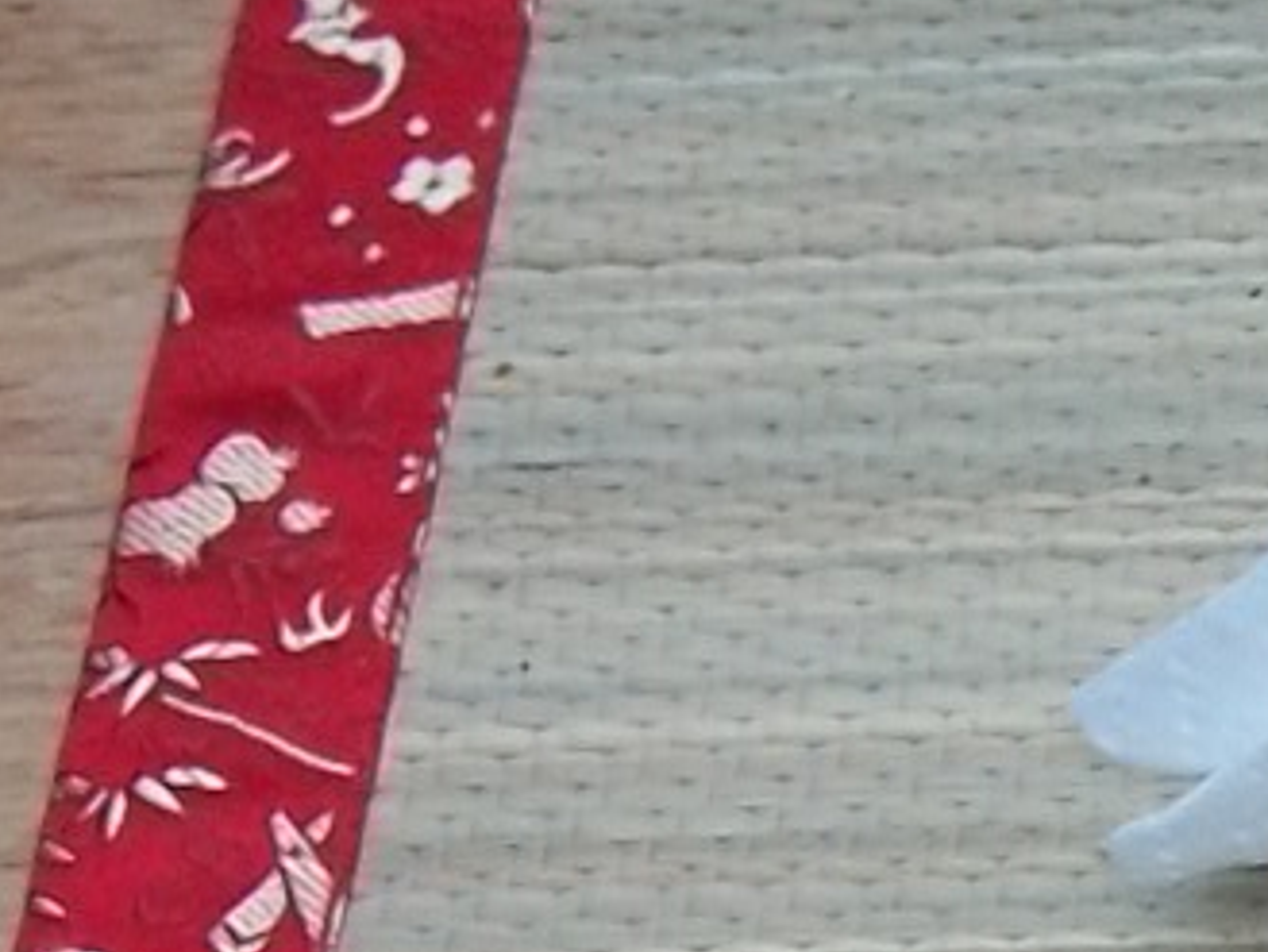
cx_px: 2428
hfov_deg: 9.4
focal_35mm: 199
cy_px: 2305
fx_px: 7292
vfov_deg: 7.0
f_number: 2.9
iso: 80
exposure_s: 1/160
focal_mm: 5.7
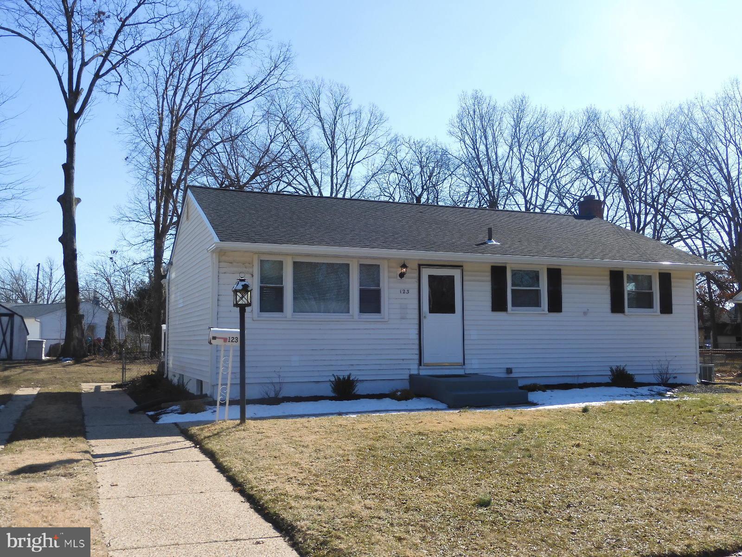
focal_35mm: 35
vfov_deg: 40.7
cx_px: 371
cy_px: 278
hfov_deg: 52.6
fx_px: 750
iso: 100
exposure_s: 1/800
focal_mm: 6.2
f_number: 4
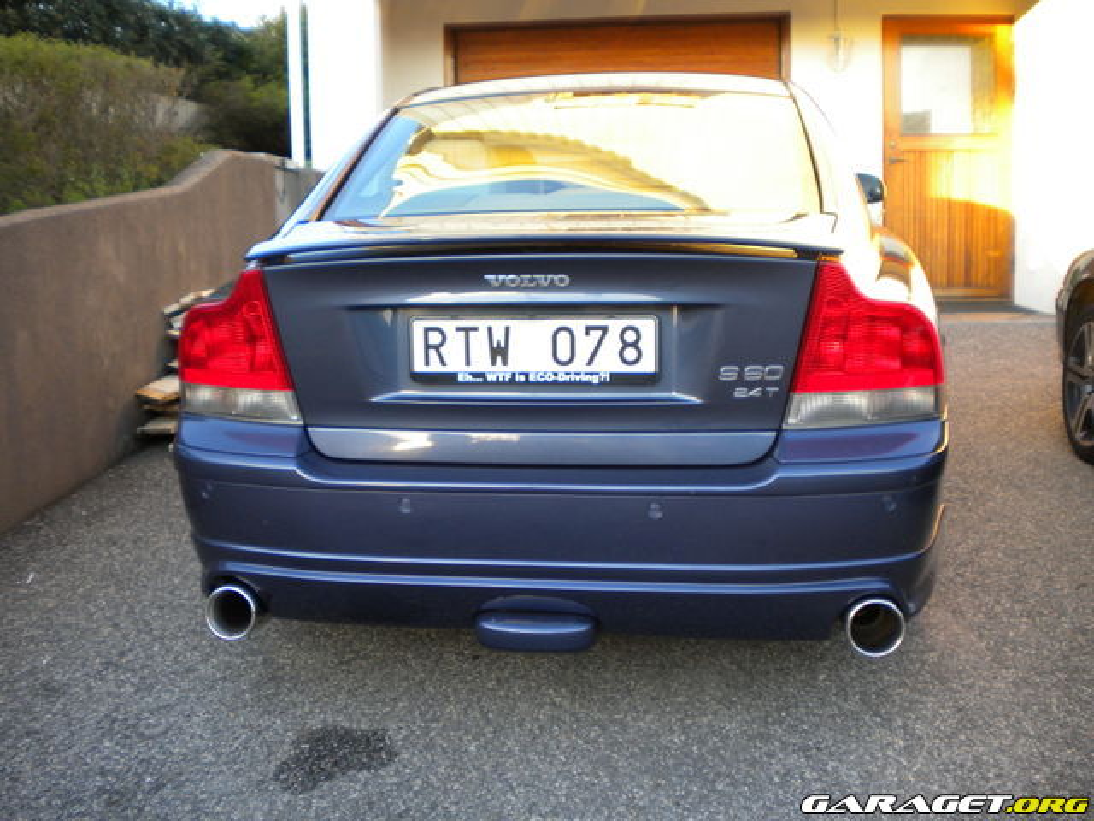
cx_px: 547
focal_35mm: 35
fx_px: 1106
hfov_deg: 52.6
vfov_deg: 40.7
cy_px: 410
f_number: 3.1
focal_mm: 6.3
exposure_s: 1/61.5
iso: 163
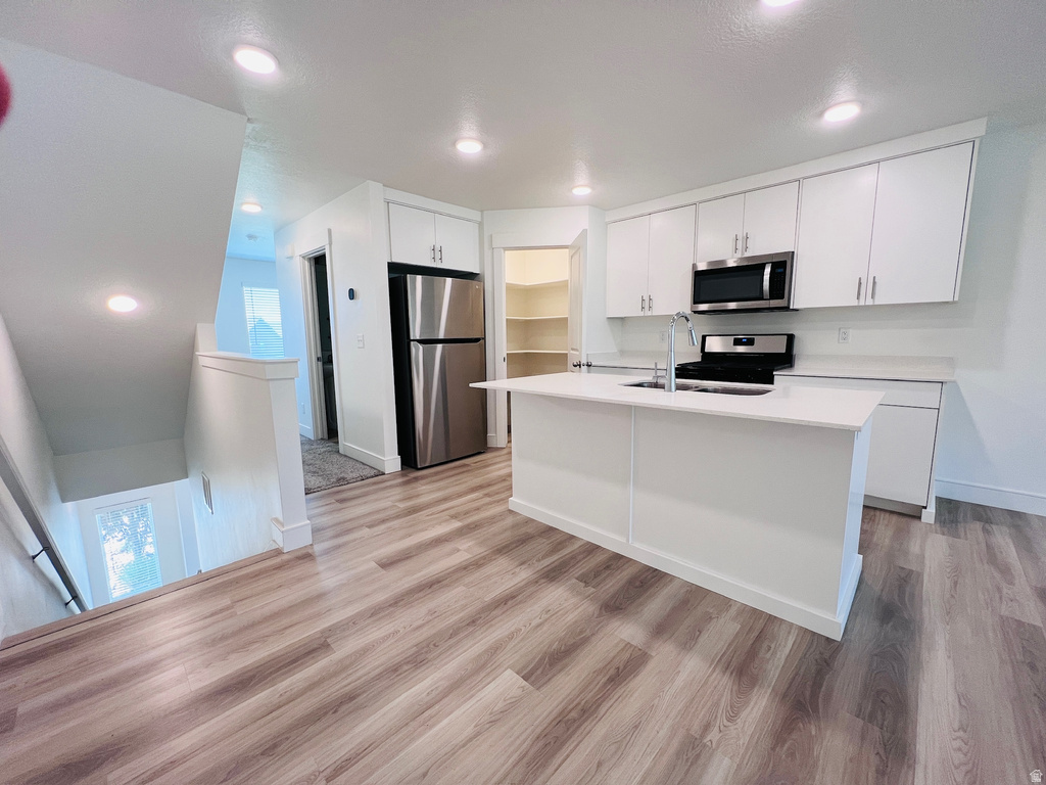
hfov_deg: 106.2
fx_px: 393
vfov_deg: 89.9
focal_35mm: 13
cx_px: 523
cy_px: 392
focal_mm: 1.57
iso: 160
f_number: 1.8
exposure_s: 1/120
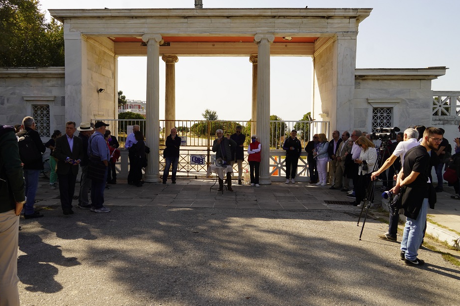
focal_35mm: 29
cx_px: 218
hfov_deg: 63.6
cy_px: 148
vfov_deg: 44.9
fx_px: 370
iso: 100
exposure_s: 1/125
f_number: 9
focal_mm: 18
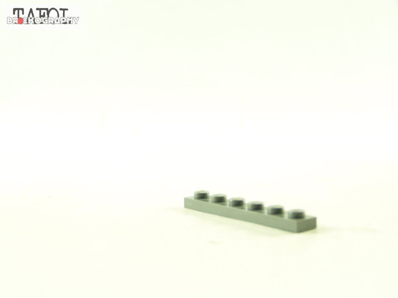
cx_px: 199
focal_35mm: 75
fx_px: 862
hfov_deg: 26.0
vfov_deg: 19.6
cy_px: 149
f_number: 3.2
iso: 400
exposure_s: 1/60
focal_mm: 12.4
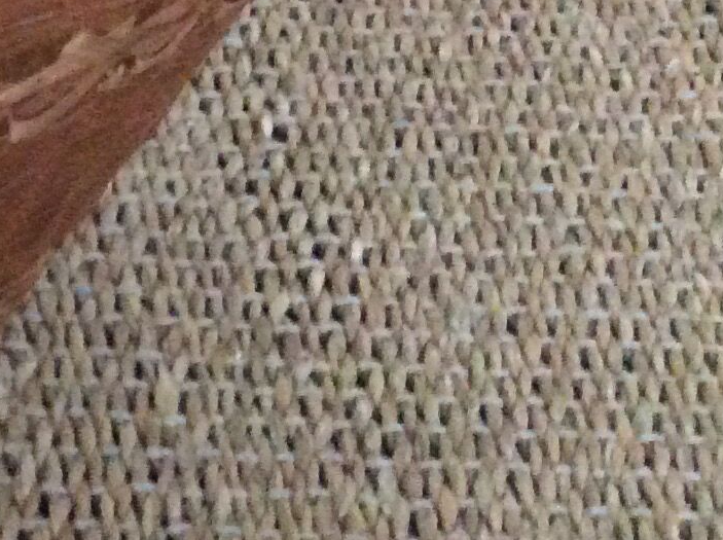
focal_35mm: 118
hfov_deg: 15.0
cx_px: -483
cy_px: -256
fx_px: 2461
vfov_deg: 12.0
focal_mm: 3.3
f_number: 2.4
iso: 400
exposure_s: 1/17
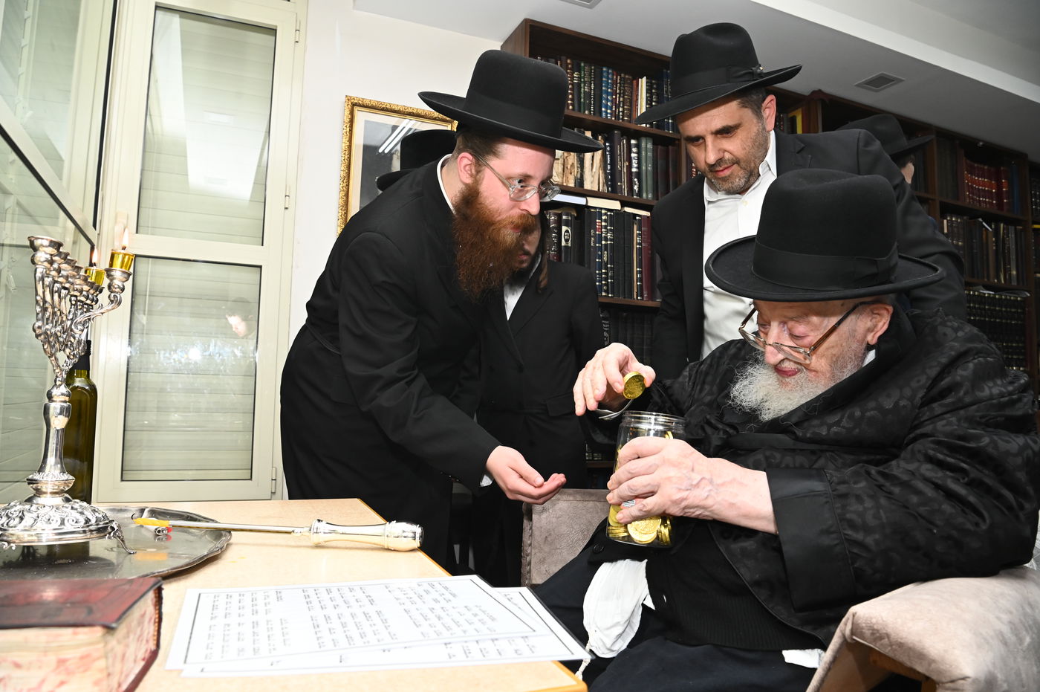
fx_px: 693
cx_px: 520
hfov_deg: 73.8
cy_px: 346
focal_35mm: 24
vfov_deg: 53.1
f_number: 8
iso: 2000
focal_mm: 24
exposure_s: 1/125
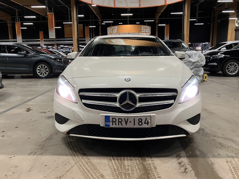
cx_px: 120
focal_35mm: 28
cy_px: 90
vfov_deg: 49.7
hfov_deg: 63.4
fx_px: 193
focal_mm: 3.99
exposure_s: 1/50
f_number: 1.8
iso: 125
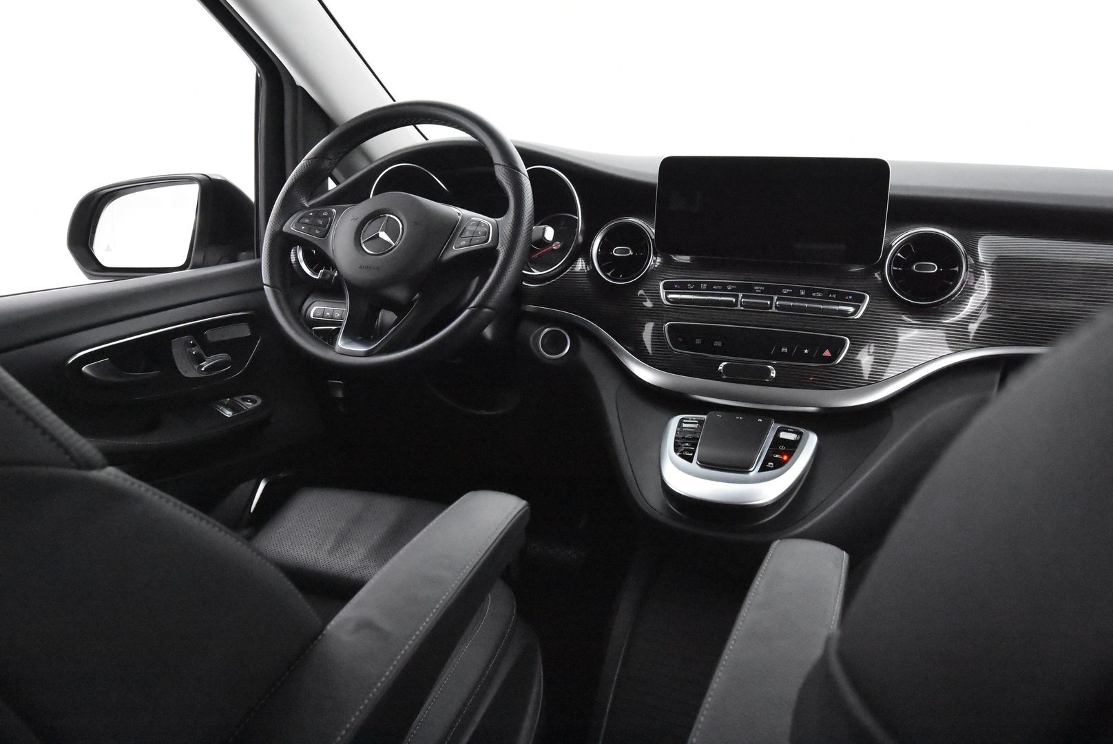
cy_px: 372
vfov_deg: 43.7
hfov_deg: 61.9
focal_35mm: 30
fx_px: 928
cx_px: 556
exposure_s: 1/60
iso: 12800
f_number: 5.6
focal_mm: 20
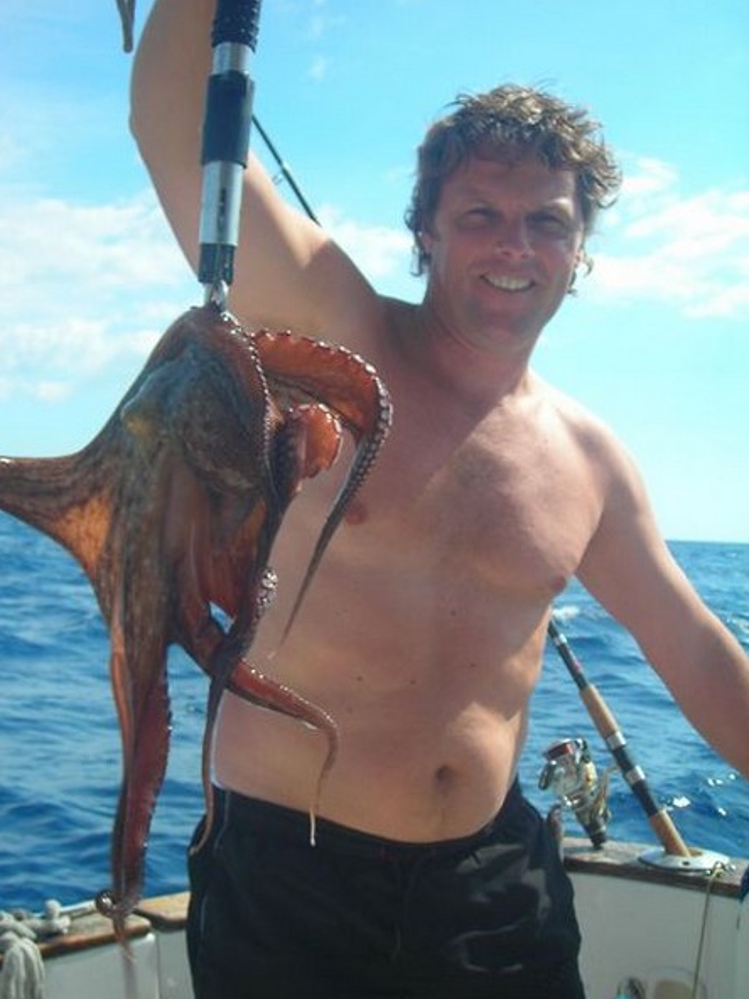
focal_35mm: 50
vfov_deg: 38.2
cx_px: 353
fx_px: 1442
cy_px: 489
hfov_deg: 29.1
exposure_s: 1/123
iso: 50
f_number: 6.9
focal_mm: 7.8
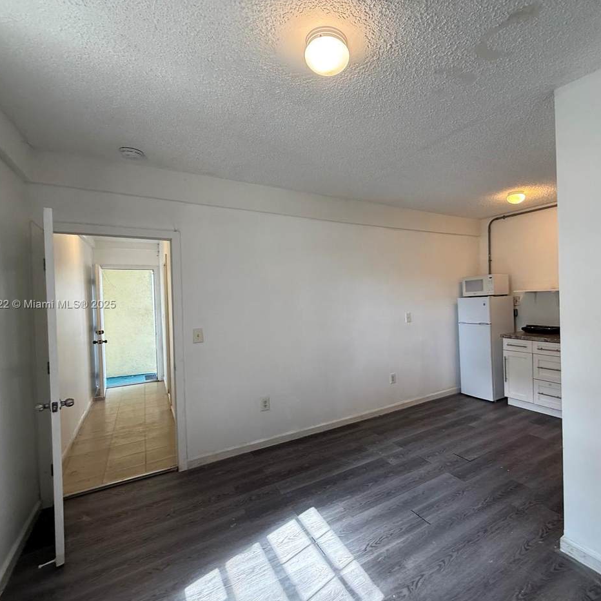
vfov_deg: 84.0
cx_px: 363
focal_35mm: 17
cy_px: 305
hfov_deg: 82.9
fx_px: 334
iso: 125
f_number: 2.2
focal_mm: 2.22
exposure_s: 1/120
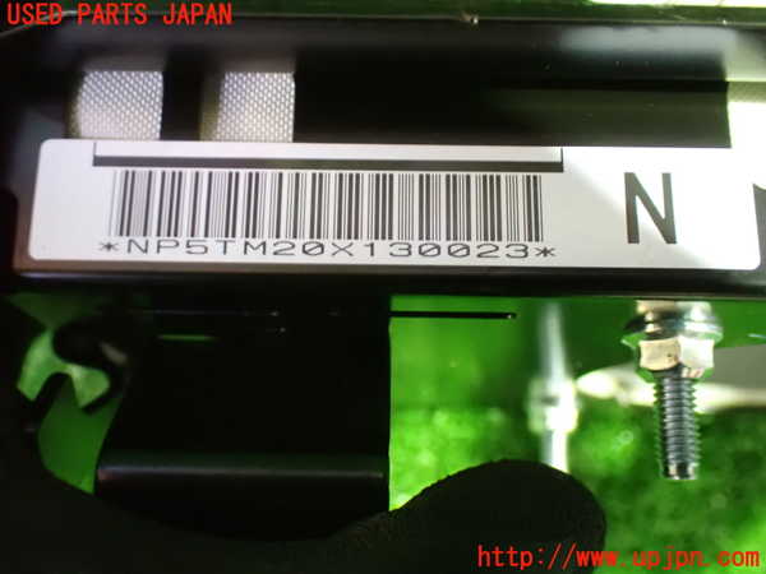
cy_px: 287
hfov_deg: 49.0
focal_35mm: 38
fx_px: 841
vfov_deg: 37.7
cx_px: 383
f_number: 2.7
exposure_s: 1/13
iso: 1600
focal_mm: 6.83
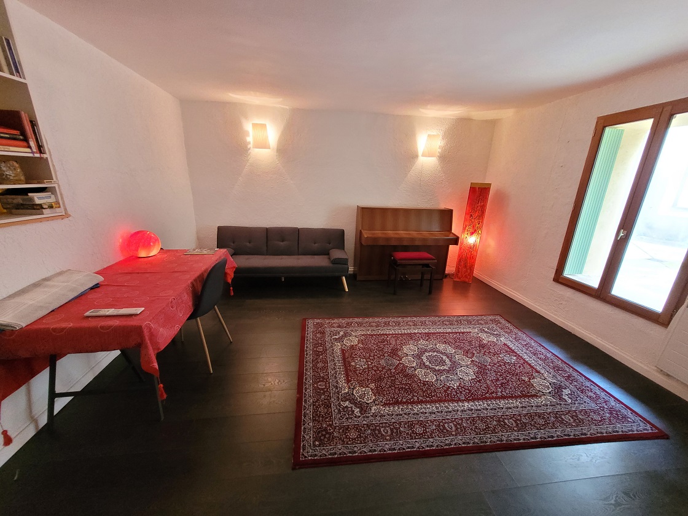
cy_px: 258
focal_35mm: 13
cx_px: 344
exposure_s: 1/25
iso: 640
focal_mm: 1.74
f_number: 2.2
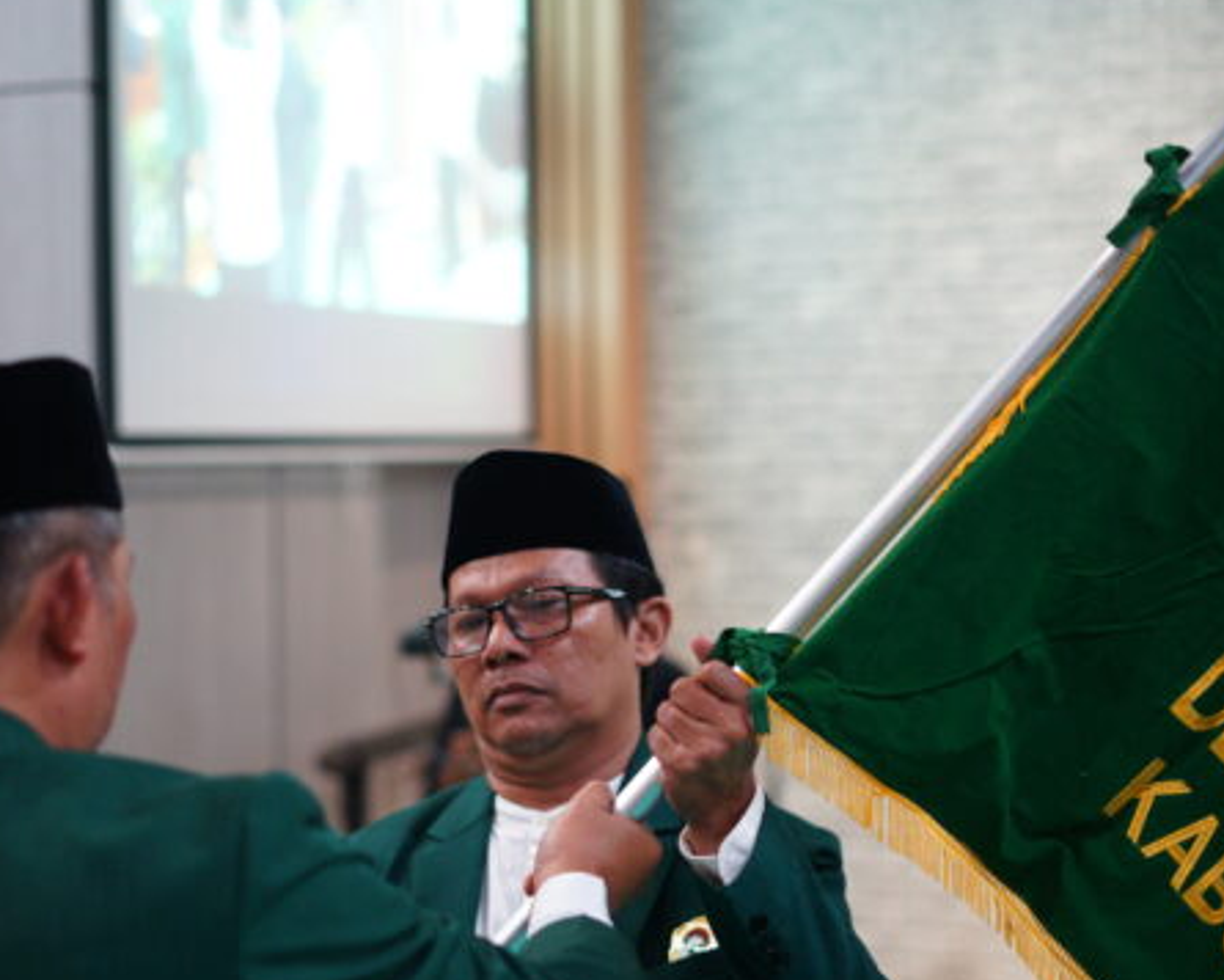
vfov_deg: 19.4
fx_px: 2862
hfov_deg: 24.1
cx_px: 523
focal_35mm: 79
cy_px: 650
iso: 1250
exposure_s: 1/100
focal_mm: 50
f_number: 1.8
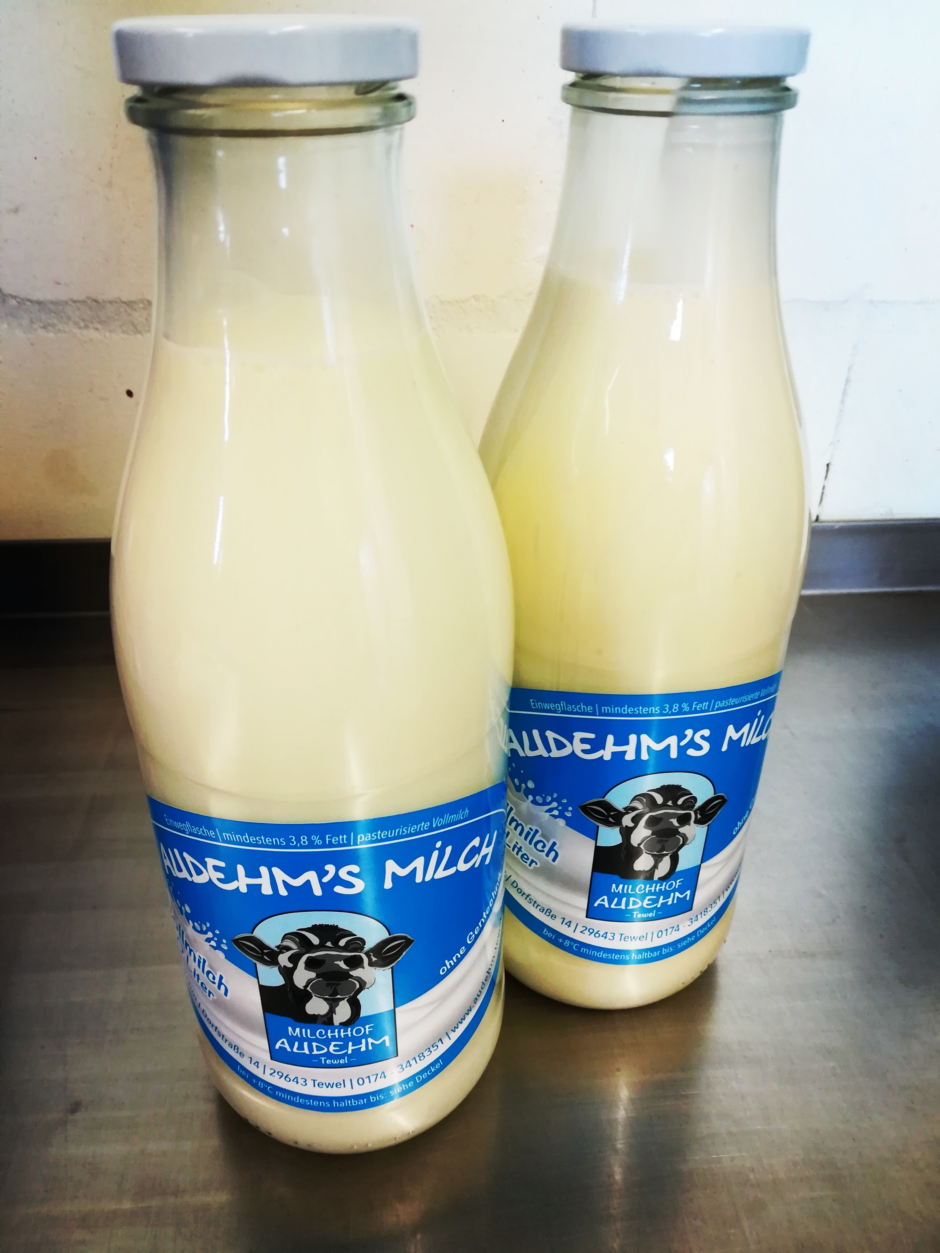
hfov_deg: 53.1
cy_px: 626
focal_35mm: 26
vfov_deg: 67.3
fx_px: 941
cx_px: 470
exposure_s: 1/33.3
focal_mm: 3.83
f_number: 2.2
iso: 160
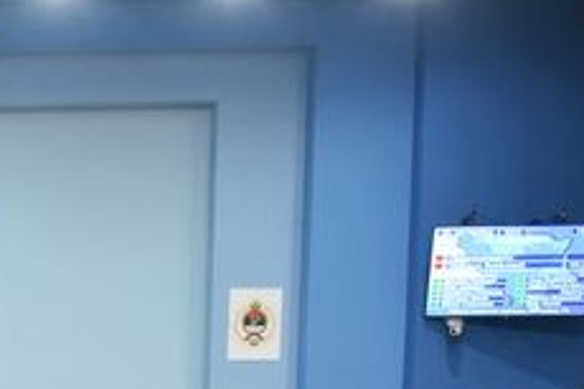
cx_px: -274
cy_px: 700
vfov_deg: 13.1
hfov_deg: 19.2
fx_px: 1524
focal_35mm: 94
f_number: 4.5
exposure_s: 1/160
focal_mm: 24
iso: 4000
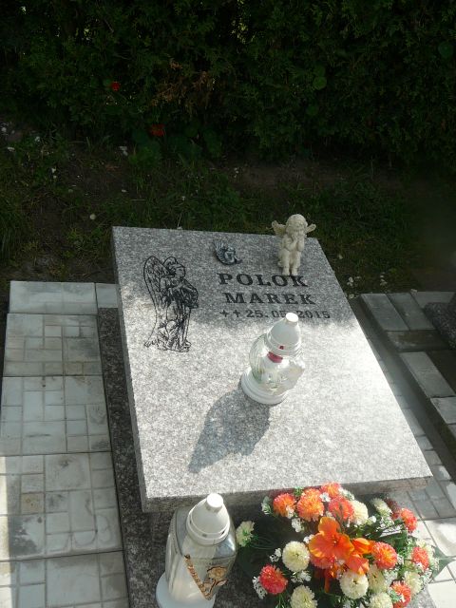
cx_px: 228
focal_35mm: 35
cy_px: 304
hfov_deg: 40.7
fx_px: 615
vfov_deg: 52.6
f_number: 5
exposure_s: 1/500
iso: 80
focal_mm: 5.2
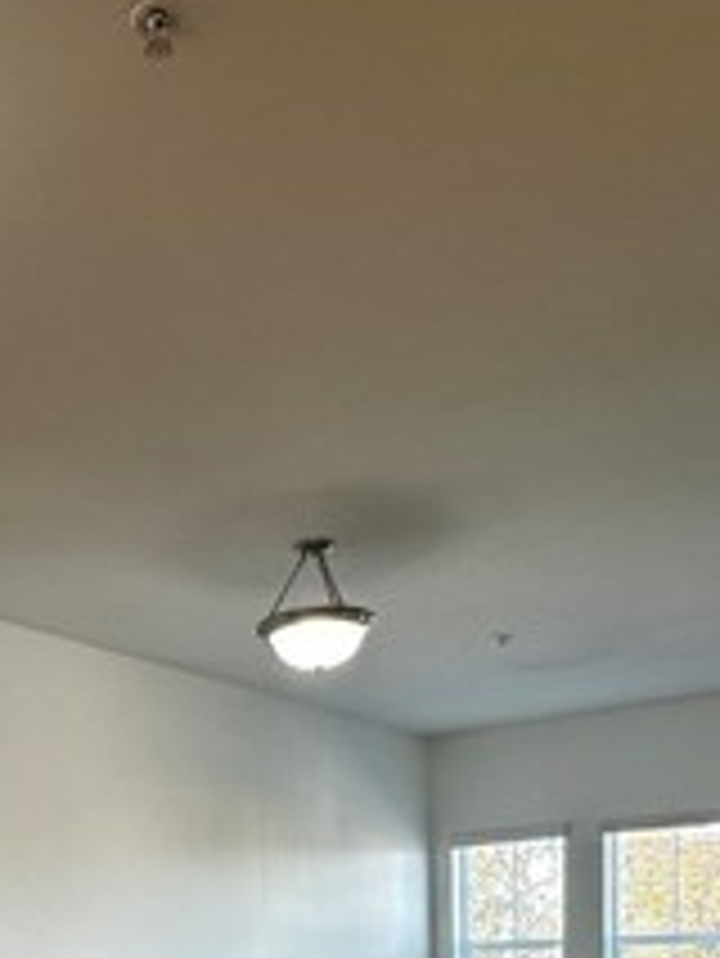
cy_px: 1048
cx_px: 144
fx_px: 1164
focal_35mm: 42
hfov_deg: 33.4
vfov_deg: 37.6
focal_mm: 2.22
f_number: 2.2
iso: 100
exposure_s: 1/120
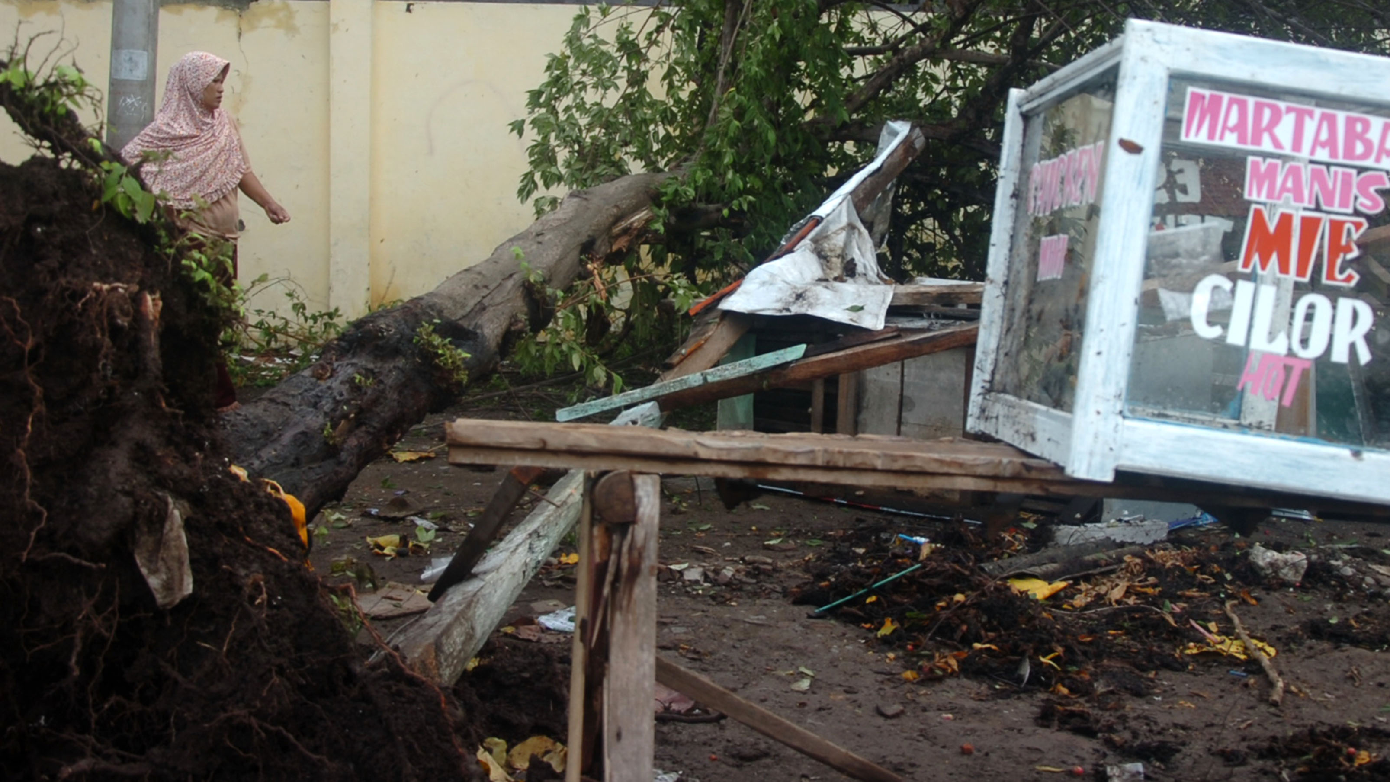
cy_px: 266
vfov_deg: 27.6
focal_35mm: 43
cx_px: 710
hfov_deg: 47.4
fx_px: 1585
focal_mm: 22
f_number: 3.8
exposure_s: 1/250
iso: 200
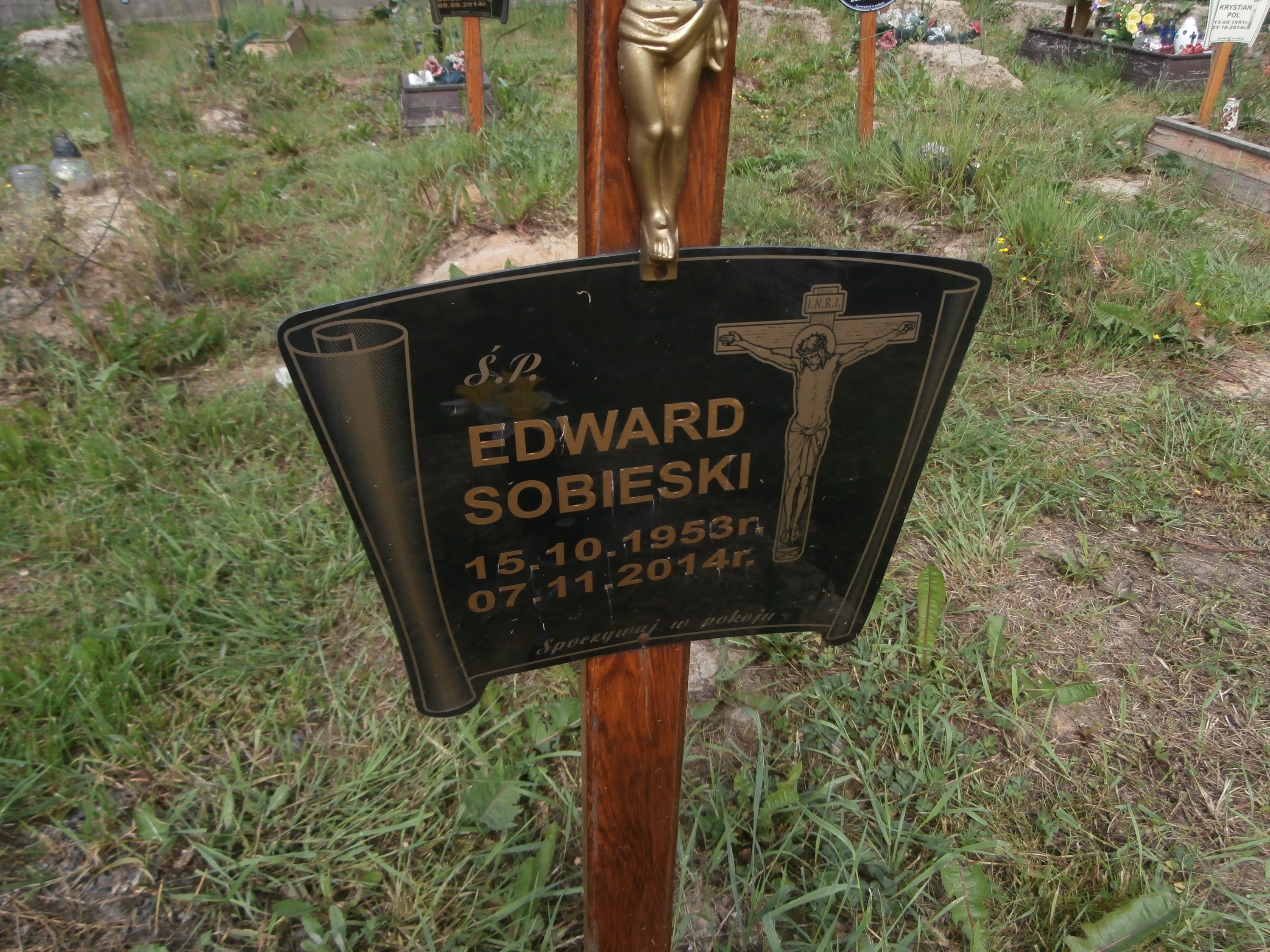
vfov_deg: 56.8
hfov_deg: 71.6
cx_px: 635
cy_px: 476
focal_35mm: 24
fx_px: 880
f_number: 3
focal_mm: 4.2
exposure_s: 1/1000
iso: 100
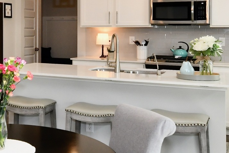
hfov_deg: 31.0
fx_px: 382
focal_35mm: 60
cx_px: 1
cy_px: 33
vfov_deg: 22.3
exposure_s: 1/200
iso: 640
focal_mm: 14
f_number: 7.1
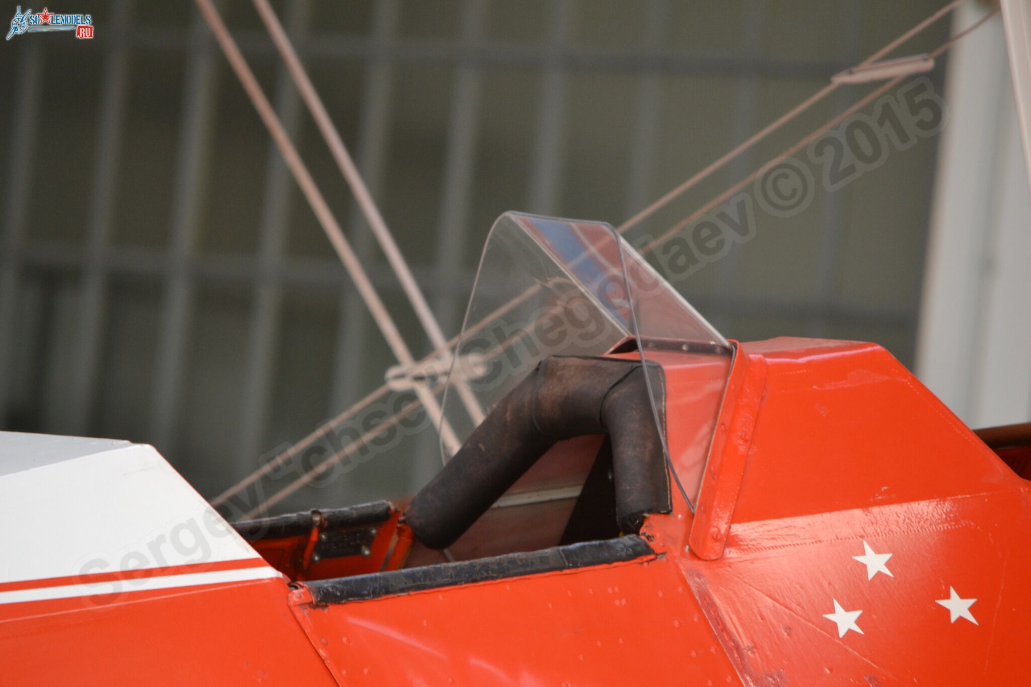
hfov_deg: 4.6
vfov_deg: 3.1
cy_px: 344
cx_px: 516
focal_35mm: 450
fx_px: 12886
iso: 640
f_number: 5.6
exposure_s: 1/60
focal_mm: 300
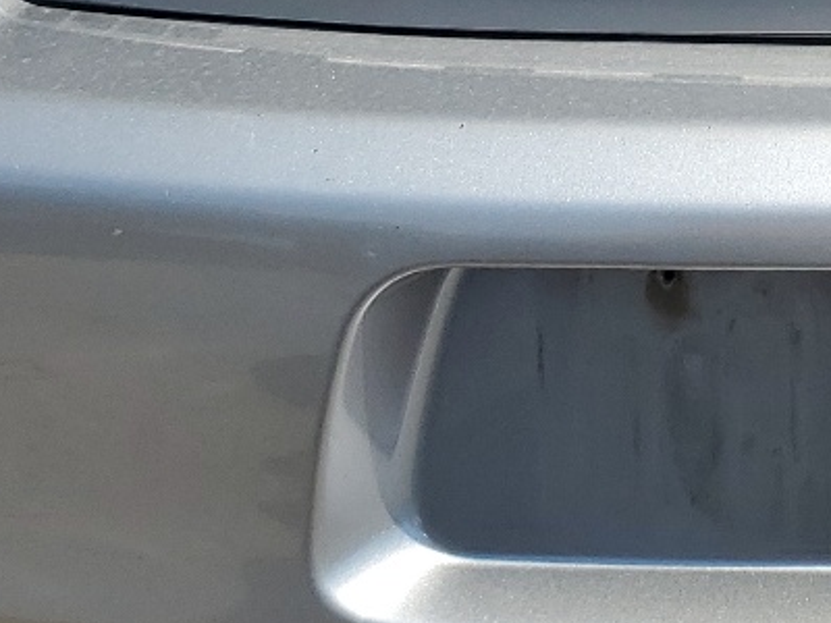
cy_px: -328
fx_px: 2497
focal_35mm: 104
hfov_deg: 18.1
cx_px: 966
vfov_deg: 13.4
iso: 50
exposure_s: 1/3333
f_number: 1.5
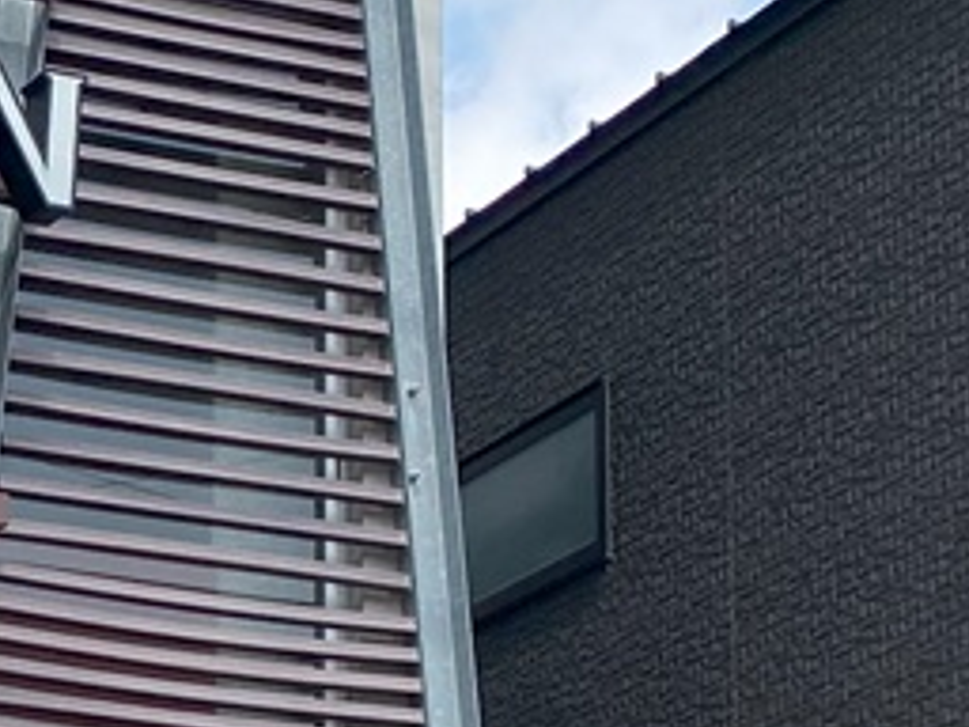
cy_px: 1155
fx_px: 3415
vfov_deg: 11.5
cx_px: -606
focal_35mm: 122
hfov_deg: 14.7
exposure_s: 1/1522
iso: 32
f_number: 1.8
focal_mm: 4.25
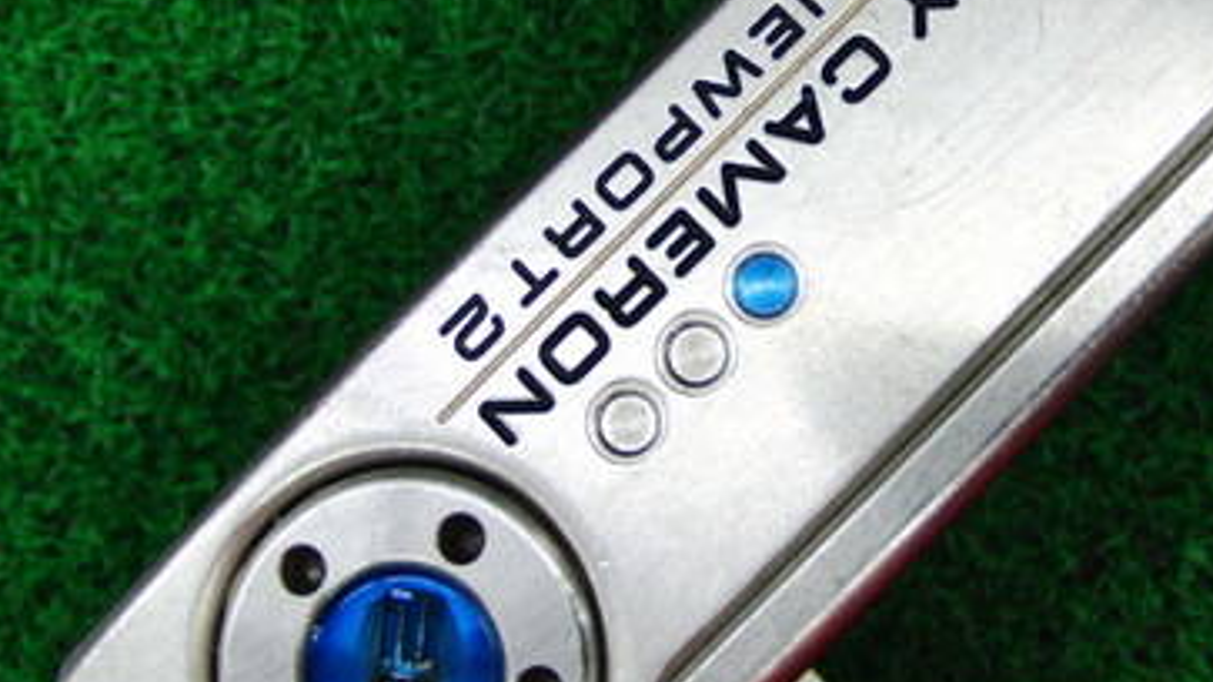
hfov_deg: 29.4
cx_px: 879
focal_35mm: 71
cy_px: 160
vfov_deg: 16.9
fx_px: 2283
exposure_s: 1/80
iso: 250
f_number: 3.6
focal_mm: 6.42
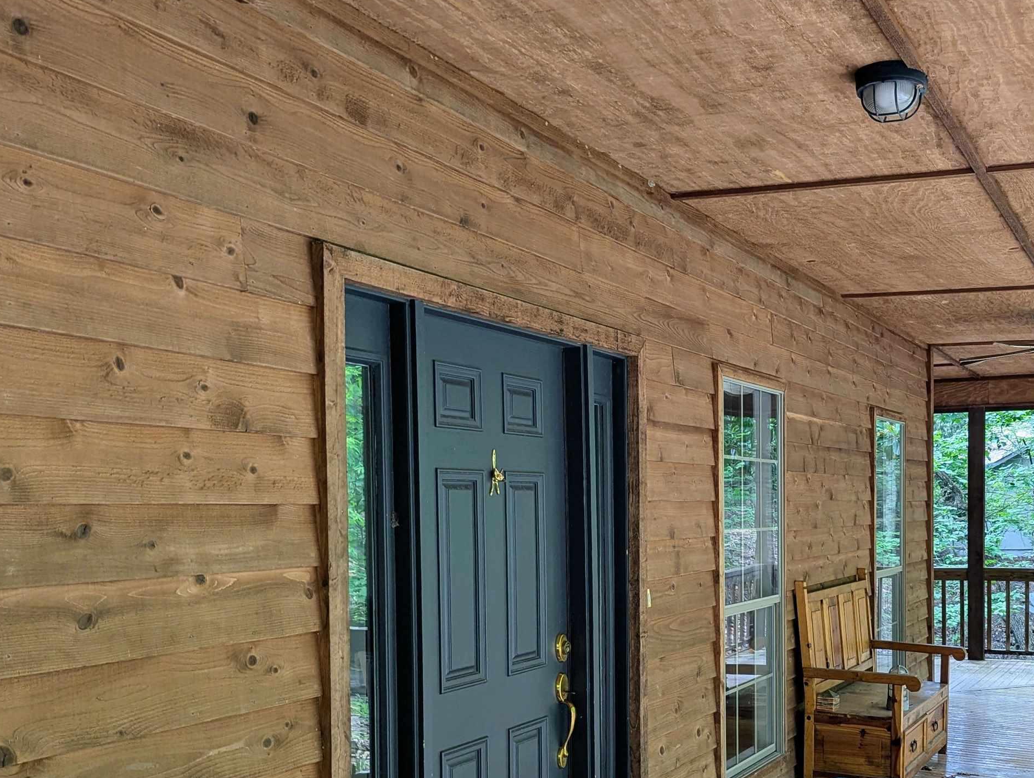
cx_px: 729
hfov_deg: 46.6
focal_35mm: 39
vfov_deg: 36.4
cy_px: 538
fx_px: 1167
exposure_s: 1/40.3
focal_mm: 6.81
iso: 42
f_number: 1.85
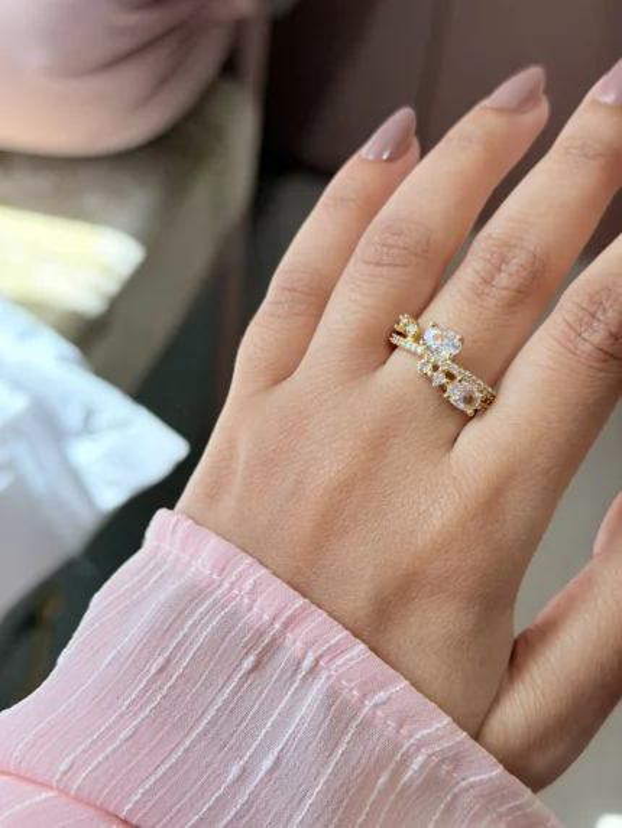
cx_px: 311
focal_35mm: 48
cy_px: 414
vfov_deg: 39.6
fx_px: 1150
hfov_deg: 30.3
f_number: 1.78
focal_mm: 6.76
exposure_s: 1/100
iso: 64
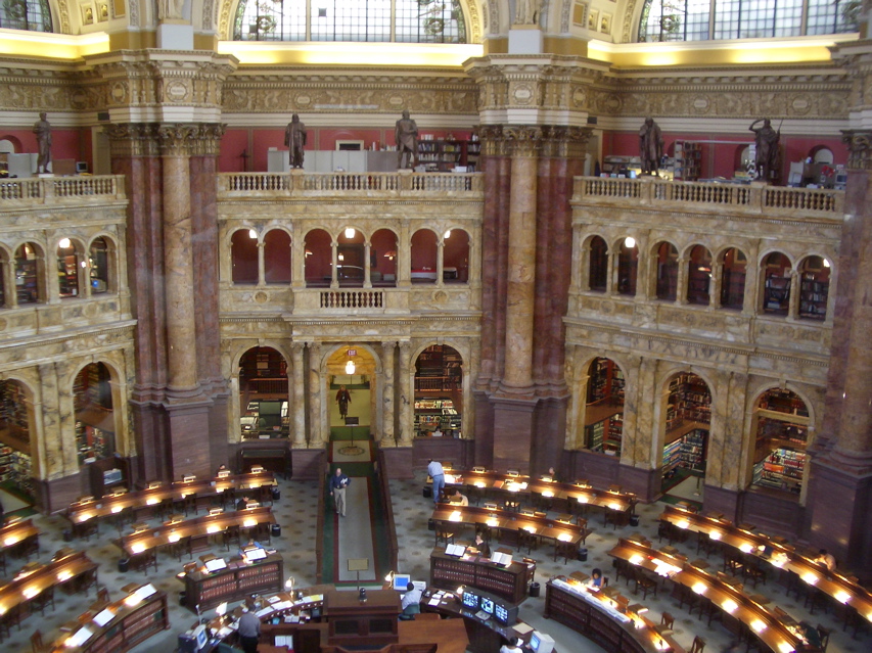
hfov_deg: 52.6
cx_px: 436
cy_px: 326
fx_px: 881
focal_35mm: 35
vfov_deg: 40.7
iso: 100
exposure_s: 1/10
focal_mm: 5.8
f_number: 2.6
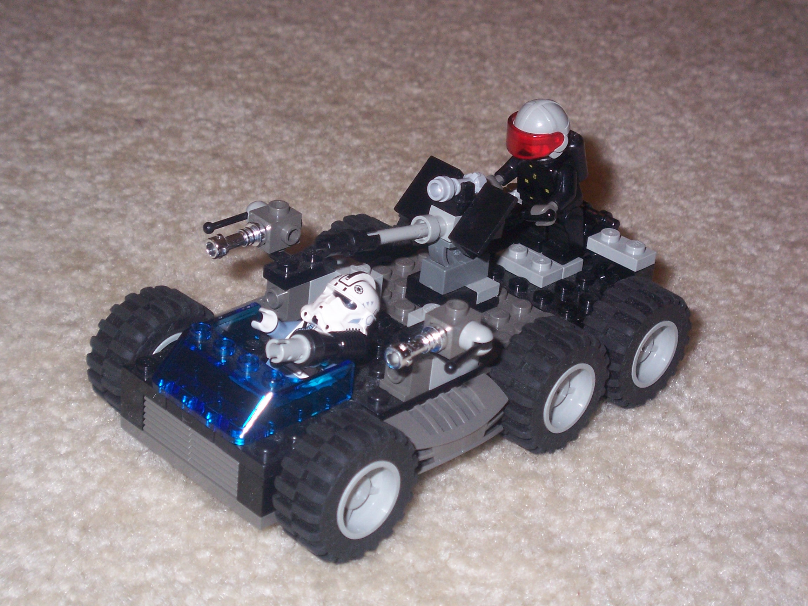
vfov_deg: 19.4
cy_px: 303
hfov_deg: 25.7
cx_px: 404
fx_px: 1774
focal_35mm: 76
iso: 125
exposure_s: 1/100
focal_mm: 12.4
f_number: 4.2
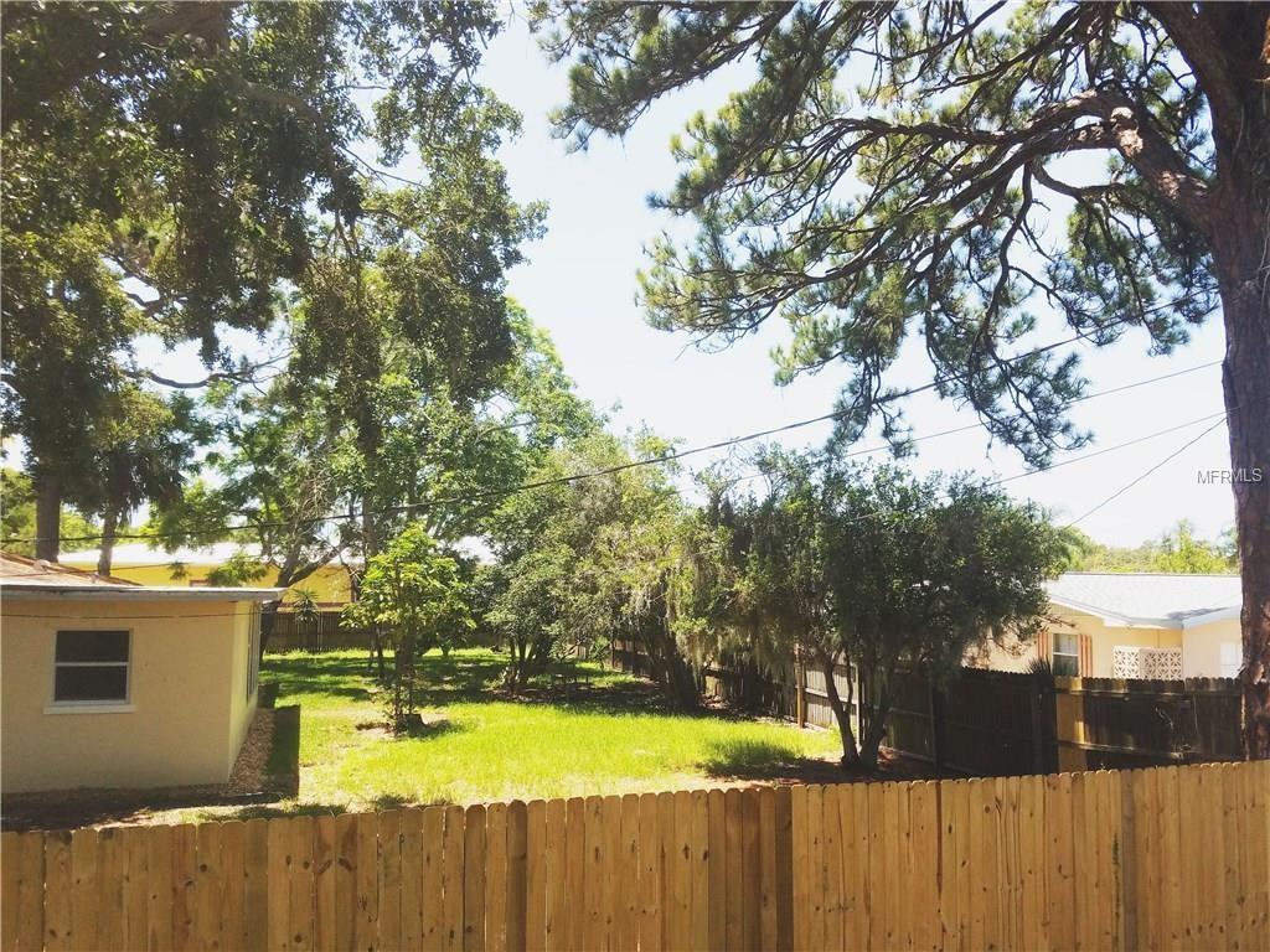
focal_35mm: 26
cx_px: 635
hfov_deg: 67.3
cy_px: 476
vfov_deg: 53.1
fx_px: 954
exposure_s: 1/1564
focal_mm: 4.2
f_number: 1.7
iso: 50
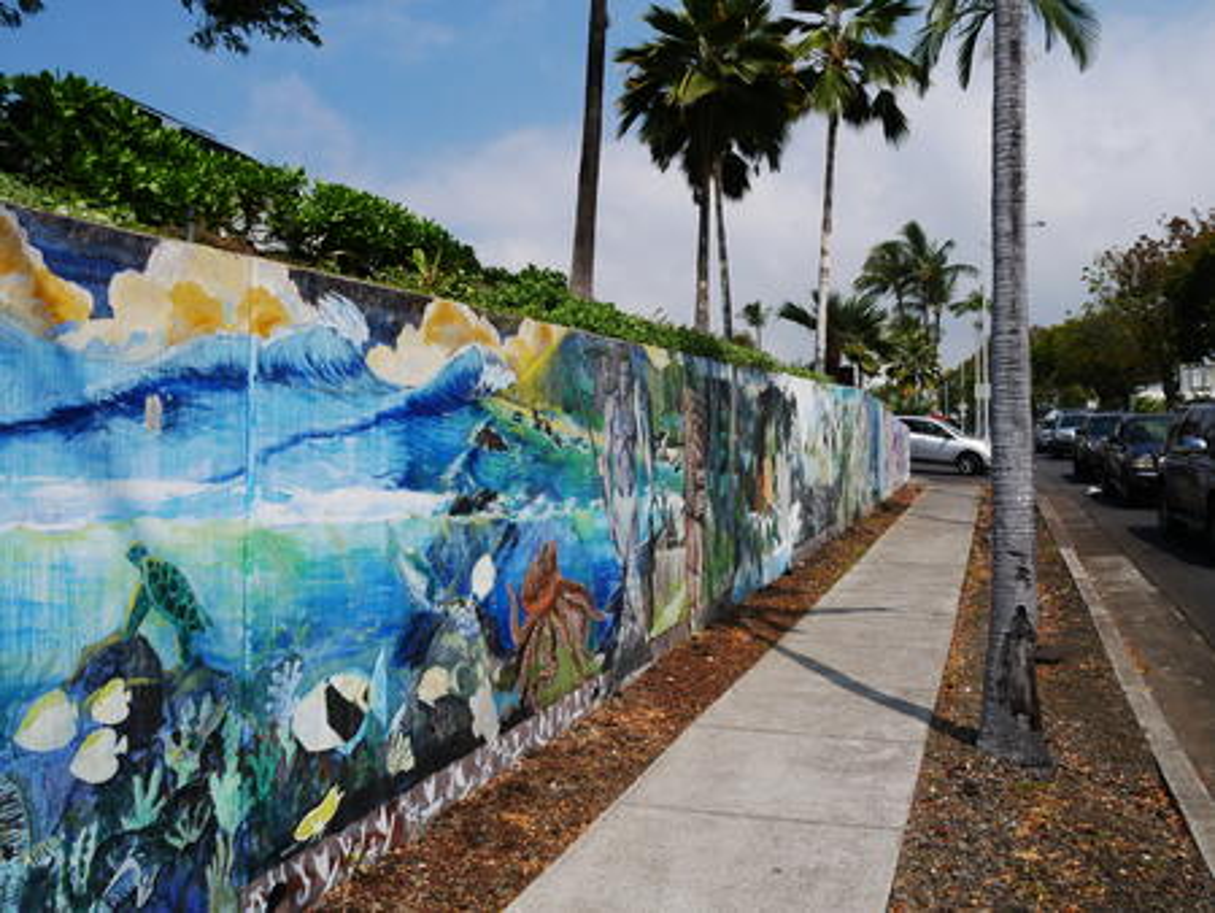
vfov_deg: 46.8
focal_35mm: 30
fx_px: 1054
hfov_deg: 59.9
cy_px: 456
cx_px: 608
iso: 200
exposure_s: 1/500
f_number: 10
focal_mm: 15
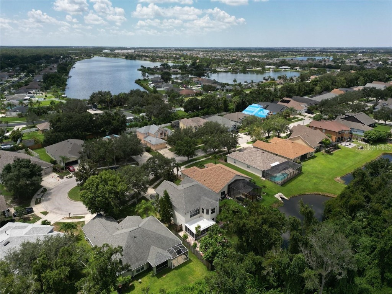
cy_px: 147
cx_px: 196
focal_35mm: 24
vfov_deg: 56.8
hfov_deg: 71.6
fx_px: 272
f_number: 1.7
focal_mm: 6.72
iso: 110
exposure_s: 1/50
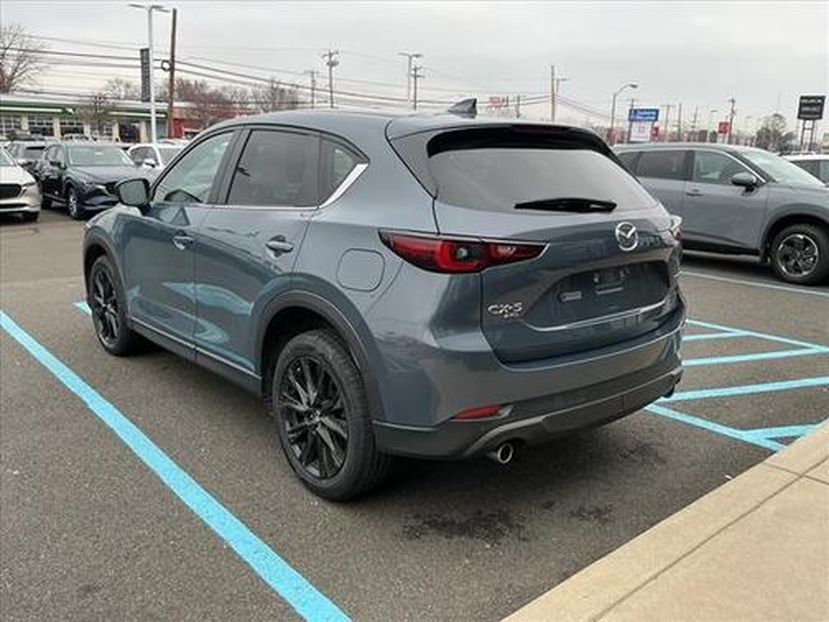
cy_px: 311
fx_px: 695
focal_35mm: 29
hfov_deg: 61.7
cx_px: 414
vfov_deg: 48.2
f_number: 1.8
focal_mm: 3
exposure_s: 1/238
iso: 20
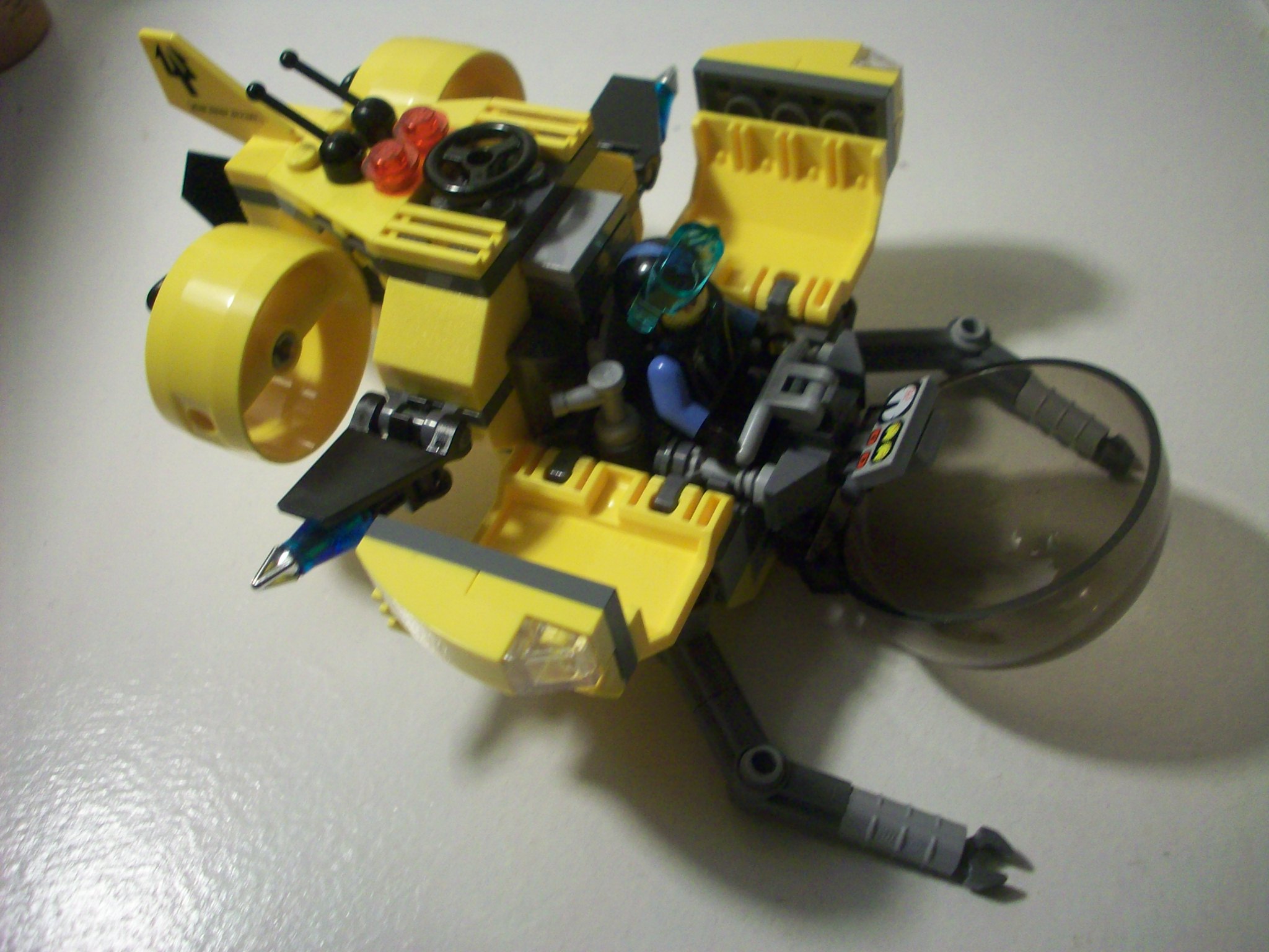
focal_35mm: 37
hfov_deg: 50.1
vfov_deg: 38.7
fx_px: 1356
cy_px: 476
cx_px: 634
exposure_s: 1/41.4
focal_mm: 6.2
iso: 160
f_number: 2.8
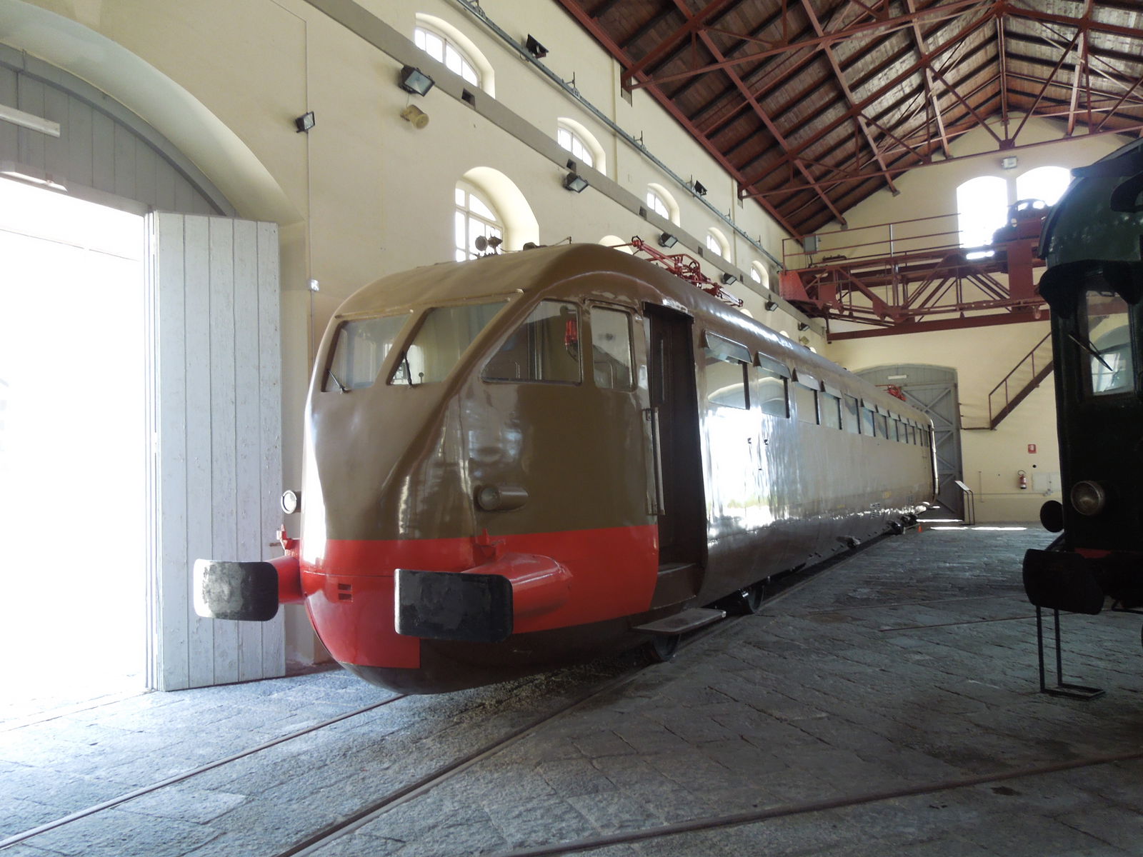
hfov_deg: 69.4
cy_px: 428
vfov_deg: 54.9
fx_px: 825
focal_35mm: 25
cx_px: 572
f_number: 3.3
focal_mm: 4.5
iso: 200
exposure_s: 1/30
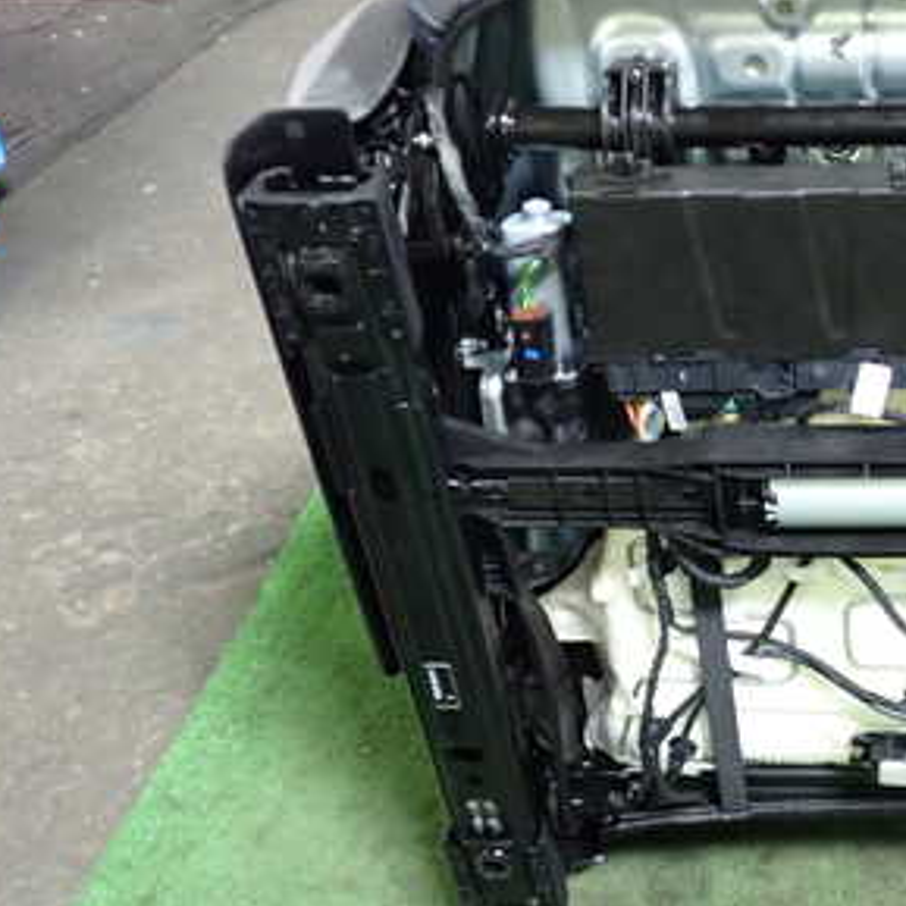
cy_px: 342
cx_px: 897
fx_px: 1629
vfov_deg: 31.0
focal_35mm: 55
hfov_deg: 29.2
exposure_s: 1/30
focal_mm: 5.4
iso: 320
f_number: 2.3
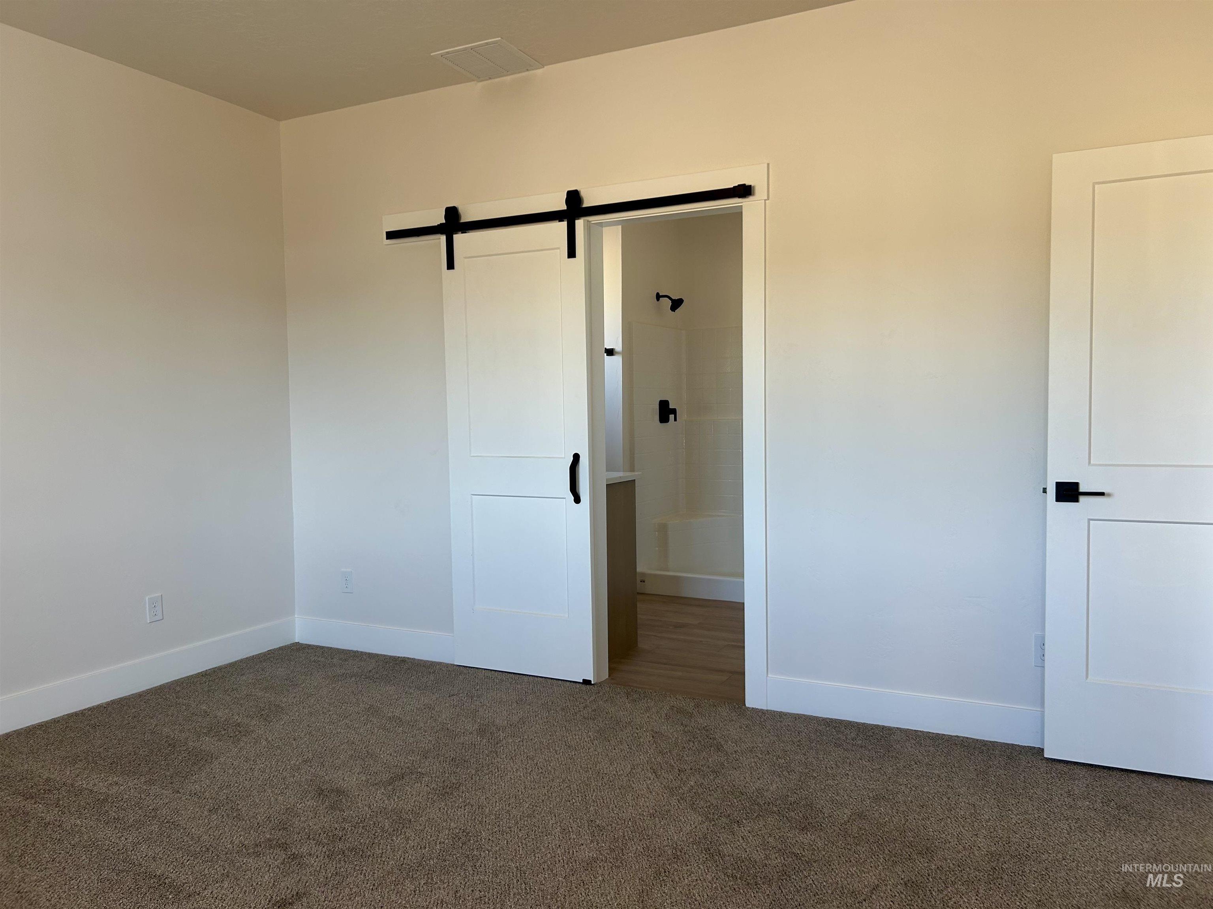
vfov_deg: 53.1
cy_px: 454
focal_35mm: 26
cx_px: 606
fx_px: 911
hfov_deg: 67.3
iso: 64
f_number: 1.5
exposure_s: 1/121
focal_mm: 5.7
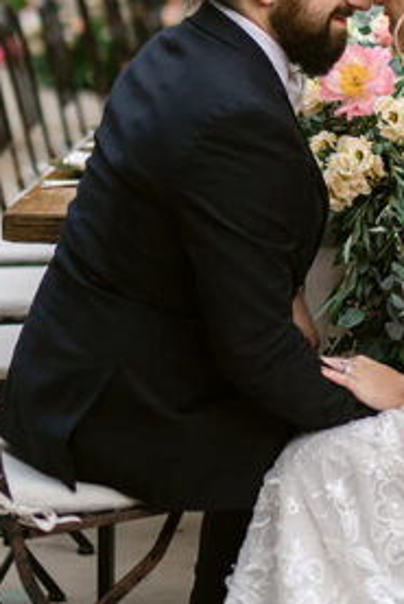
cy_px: 9
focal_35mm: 185
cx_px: 403
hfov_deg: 7.4
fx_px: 3110
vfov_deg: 11.0
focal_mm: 50
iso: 160
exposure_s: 1/1000
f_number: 1.6
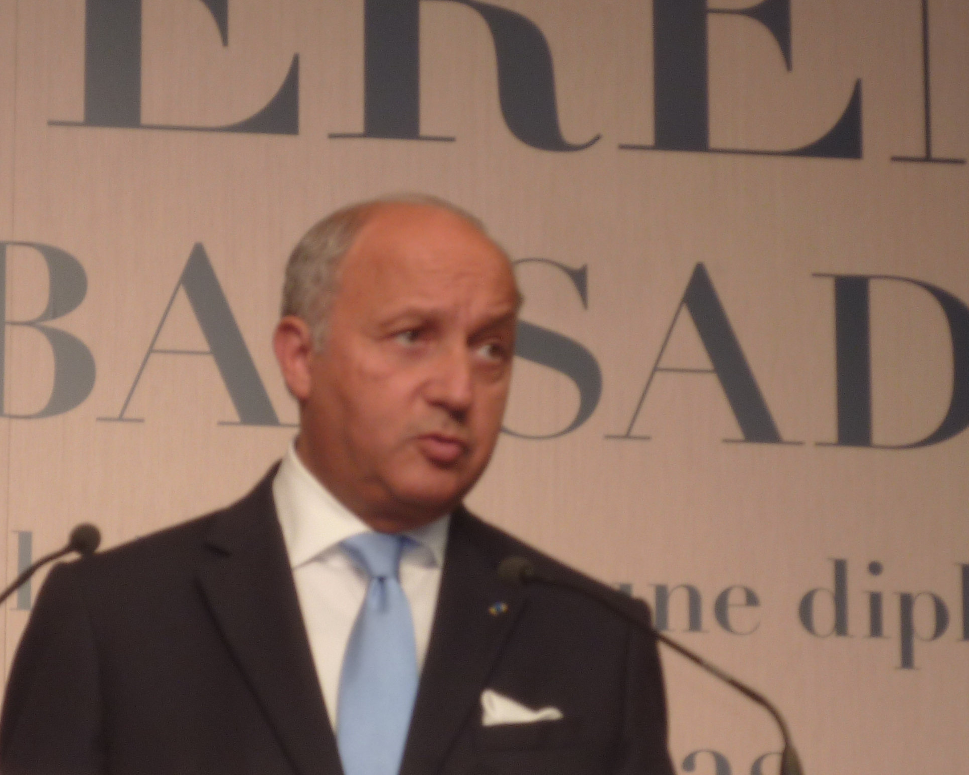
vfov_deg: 7.0
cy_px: 541
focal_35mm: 220
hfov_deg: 8.8
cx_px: 495
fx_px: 6310
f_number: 4.4
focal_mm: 19.5
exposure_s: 1/13
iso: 100
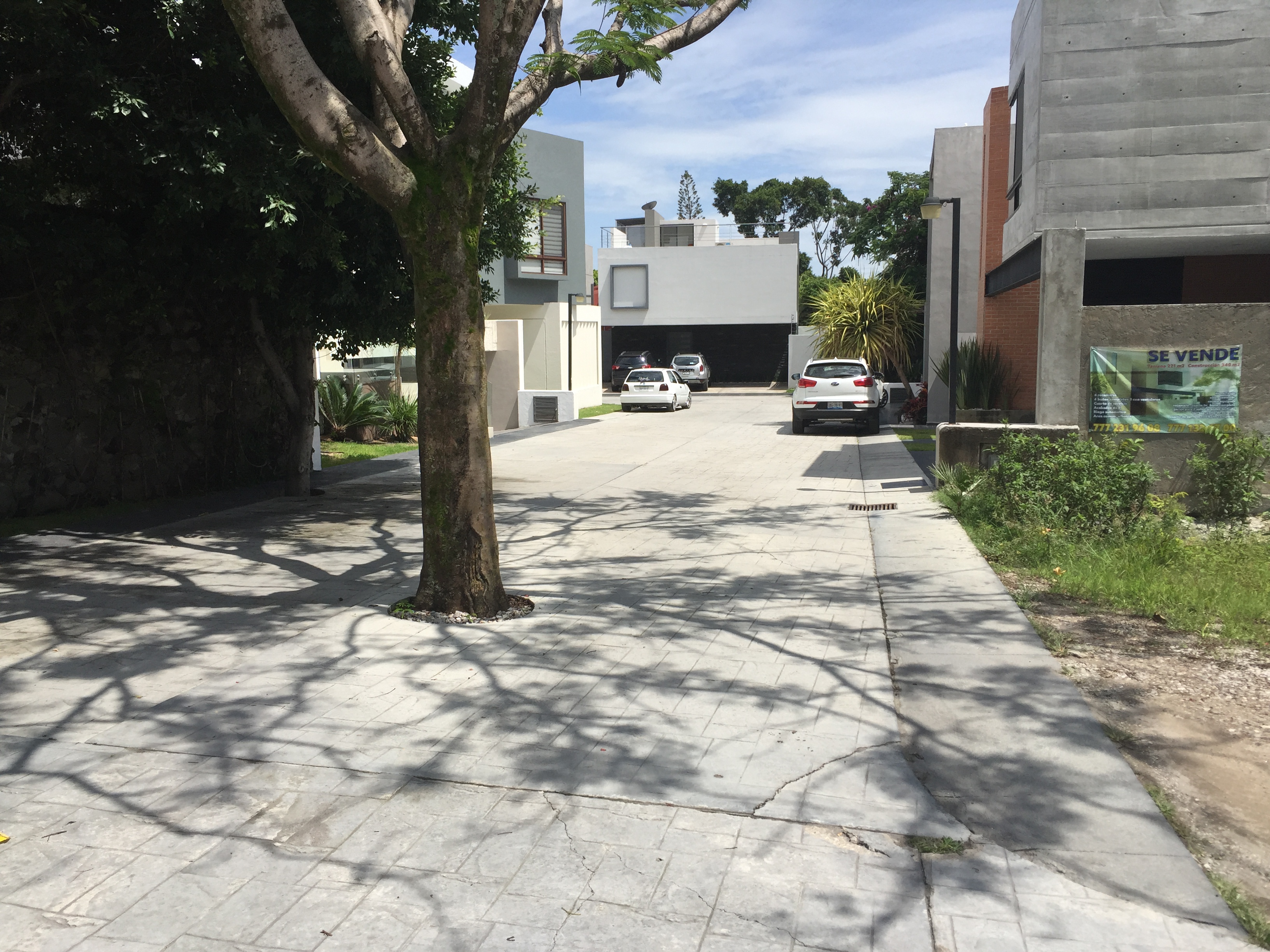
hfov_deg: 61.7
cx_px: 635
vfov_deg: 48.2
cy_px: 476
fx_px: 1064
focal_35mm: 29
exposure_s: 1/1980
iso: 32
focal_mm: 4.15
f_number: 2.2
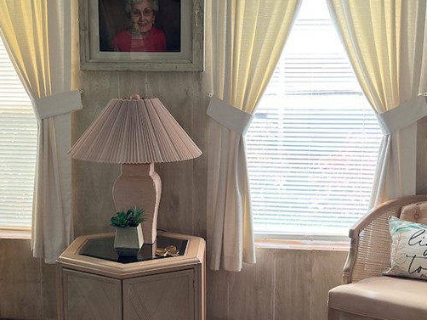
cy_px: 181
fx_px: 654
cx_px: 185
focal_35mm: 53
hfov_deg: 36.1
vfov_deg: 27.5
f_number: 1.6
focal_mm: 5.1
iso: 50
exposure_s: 1/122
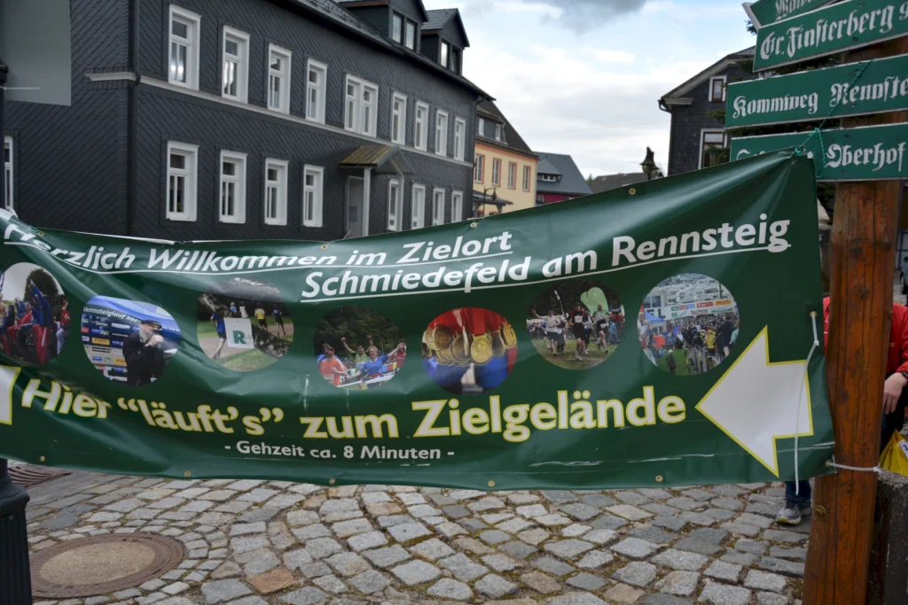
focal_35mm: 32
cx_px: 454
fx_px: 795
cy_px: 302
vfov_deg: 41.7
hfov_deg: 59.5
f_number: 4
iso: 450
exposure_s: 1/1000
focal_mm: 21
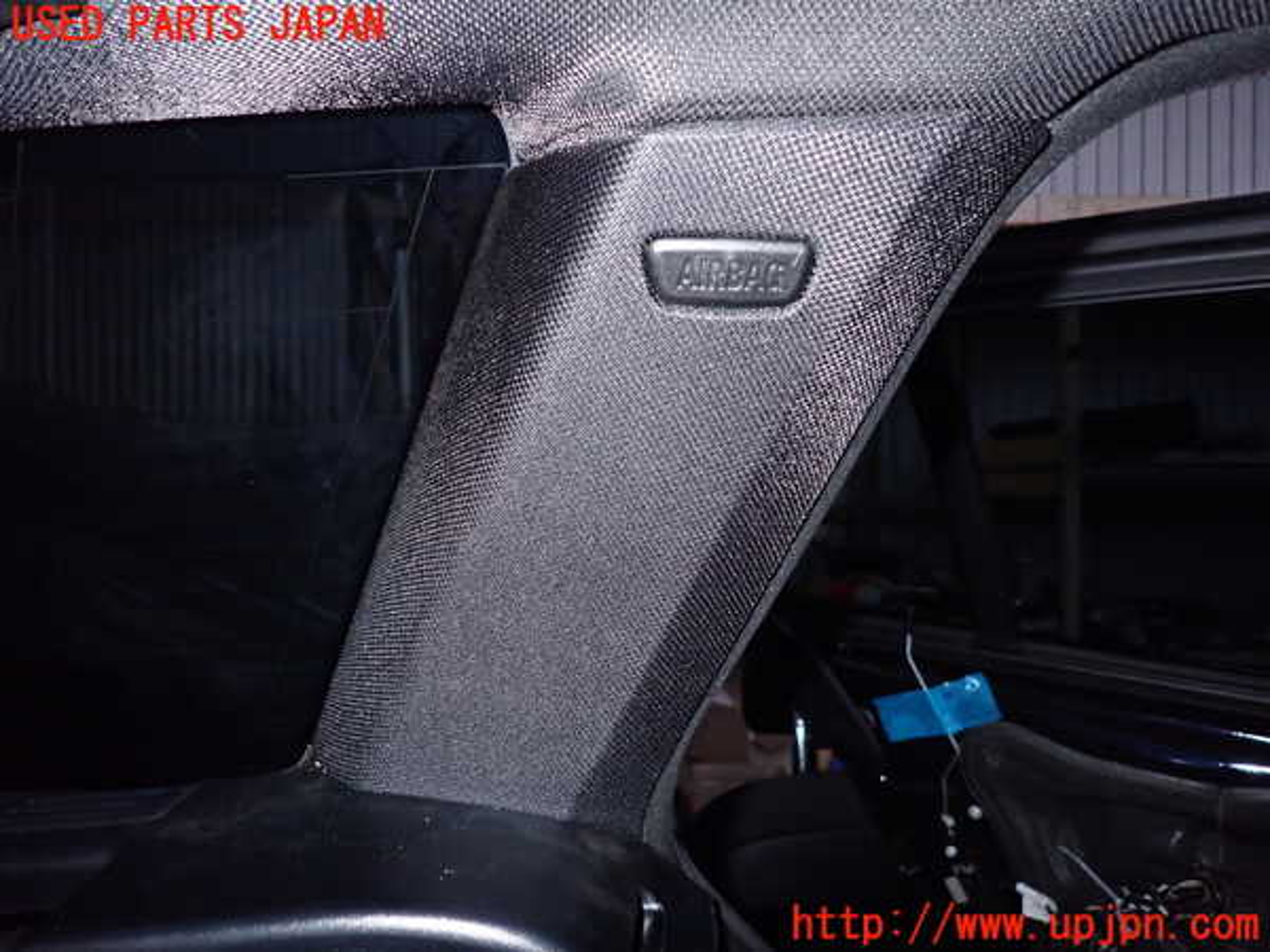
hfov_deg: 69.4
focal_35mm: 25
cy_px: 476
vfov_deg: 54.9
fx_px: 917
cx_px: 635
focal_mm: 4.5
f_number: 5.6
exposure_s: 1/30
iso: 800
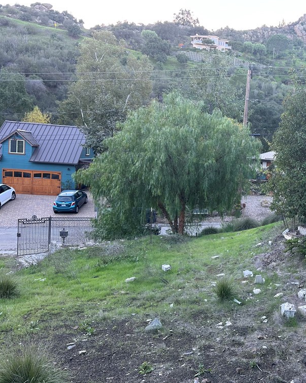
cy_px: 191
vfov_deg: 55.7
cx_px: 252
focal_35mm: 32
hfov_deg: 43.3
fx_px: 362
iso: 80
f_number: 1.78
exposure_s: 1/121
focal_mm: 6.86
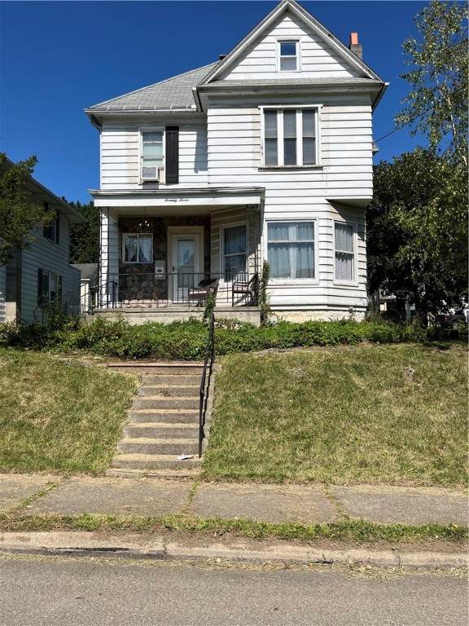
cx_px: 234
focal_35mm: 26
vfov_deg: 67.3
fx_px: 470
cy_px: 313
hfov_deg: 53.1
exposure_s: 1/5319
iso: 50
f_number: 1.6
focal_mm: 5.1
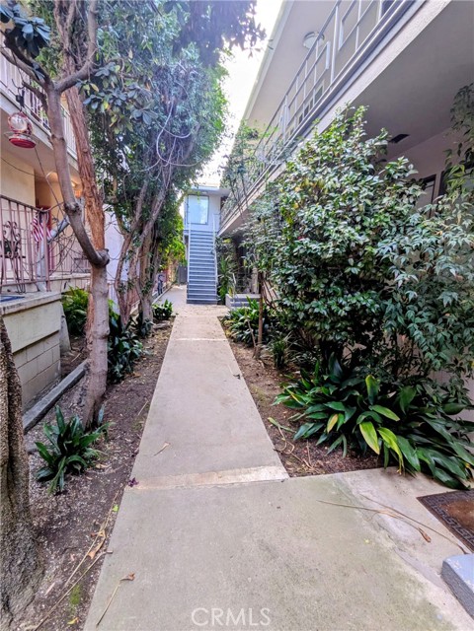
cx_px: 237
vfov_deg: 94.5
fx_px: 292
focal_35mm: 16
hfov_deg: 78.1
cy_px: 316
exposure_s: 1/35.2
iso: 34
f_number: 2.2
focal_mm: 2.22
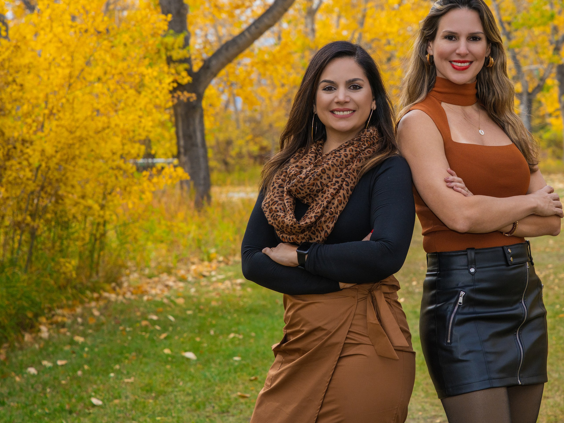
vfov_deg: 13.7
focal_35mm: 108
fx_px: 1760
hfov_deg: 18.1
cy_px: 135
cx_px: 412
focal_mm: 70
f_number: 5.6
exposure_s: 1/640
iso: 320
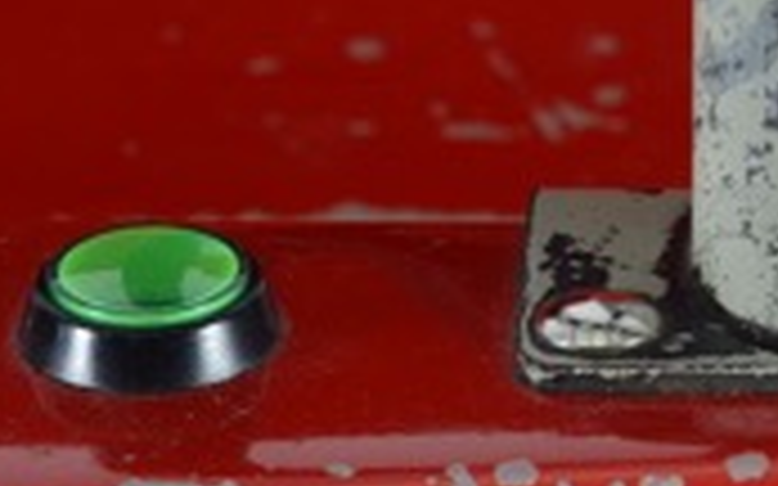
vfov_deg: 4.6
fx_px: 5977
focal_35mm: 282
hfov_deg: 7.4
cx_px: 800
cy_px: -176
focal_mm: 50
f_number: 5.6
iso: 100
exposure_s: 1/125
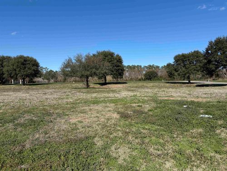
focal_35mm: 24
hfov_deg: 71.6
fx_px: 157
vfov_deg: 56.8
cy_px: 86
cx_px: 114
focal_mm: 6.76
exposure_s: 1/4673
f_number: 1.78
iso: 80
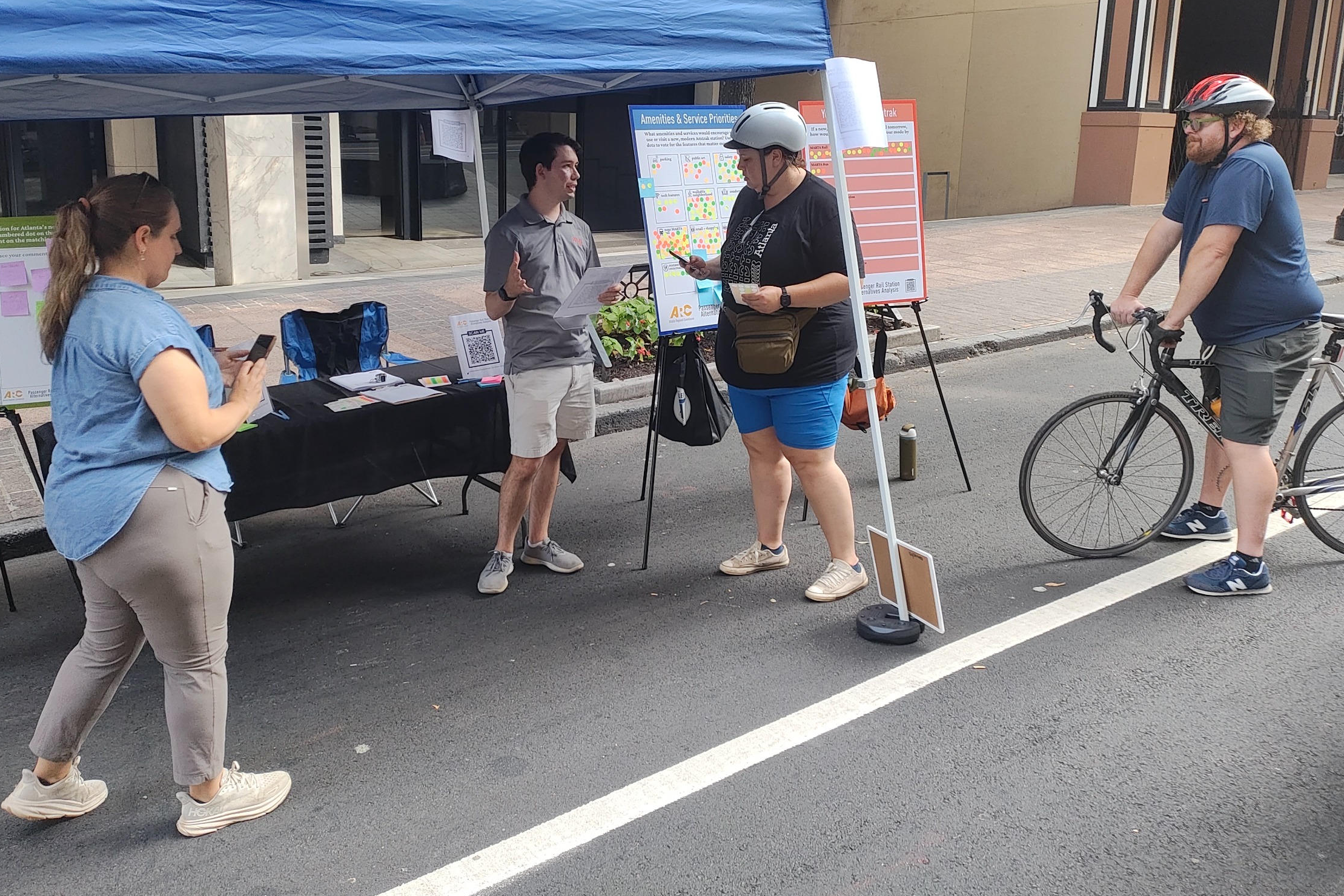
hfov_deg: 61.9
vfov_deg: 43.2
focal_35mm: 30
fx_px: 1120
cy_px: 325
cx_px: 624
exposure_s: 1/120
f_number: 1.7
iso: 188
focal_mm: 4.71
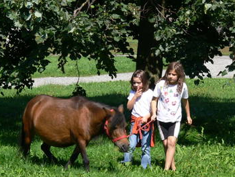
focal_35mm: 234
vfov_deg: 6.4
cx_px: 127
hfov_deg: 8.5
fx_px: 1590
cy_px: 90
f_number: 5.6
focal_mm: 43.4
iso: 80
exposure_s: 1/250
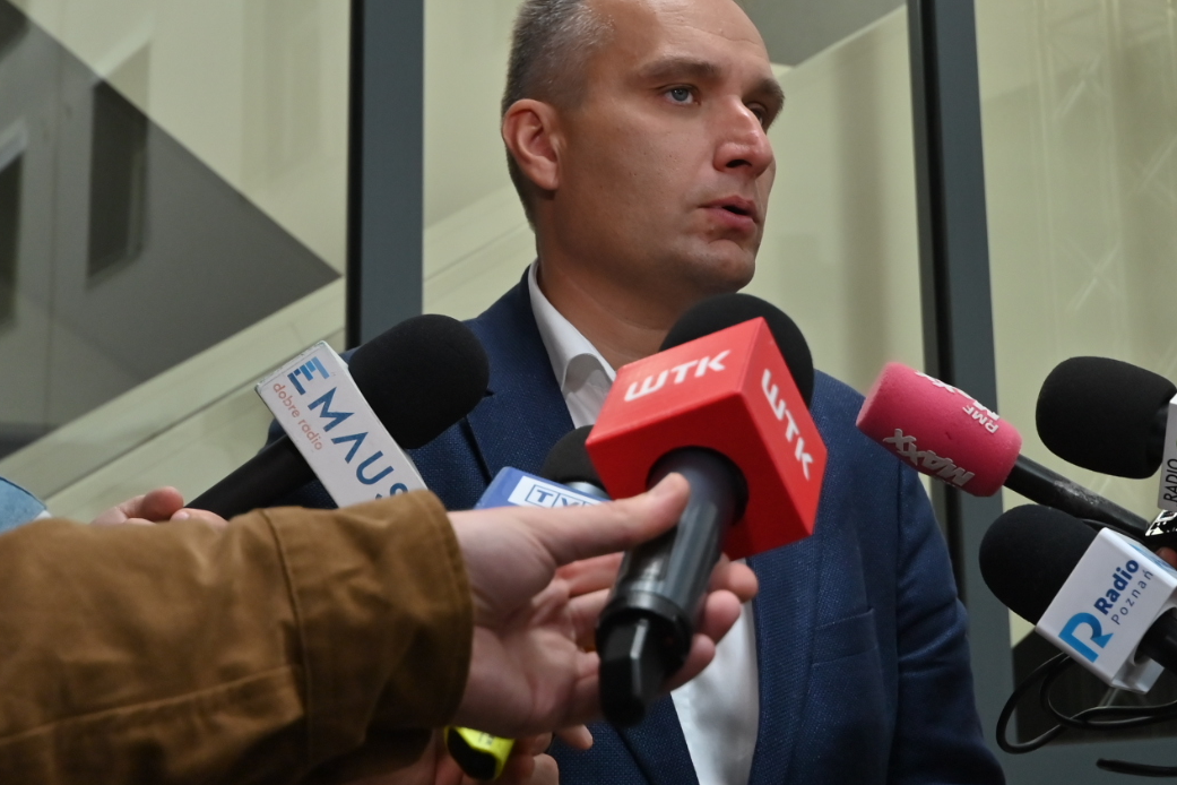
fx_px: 1831
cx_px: 666
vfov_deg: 24.1
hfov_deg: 35.6
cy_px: 255
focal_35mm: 56
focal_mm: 24
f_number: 4.5
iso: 560
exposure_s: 1/200
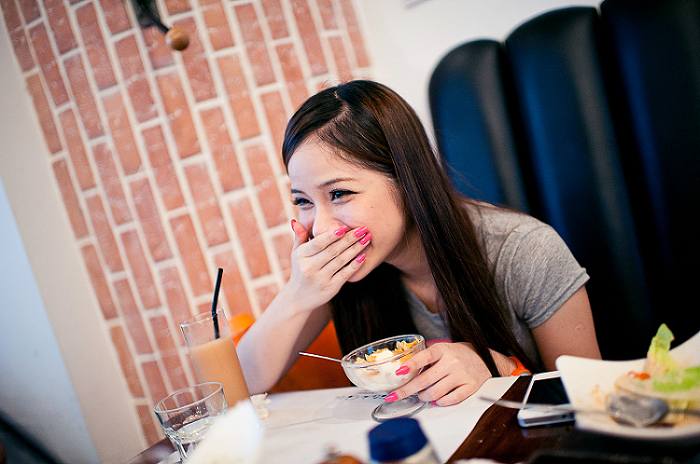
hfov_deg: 54.5
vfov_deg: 37.7
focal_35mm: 35
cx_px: 350
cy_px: 232
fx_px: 679
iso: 1600
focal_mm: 35
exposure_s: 1/125
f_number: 1.4
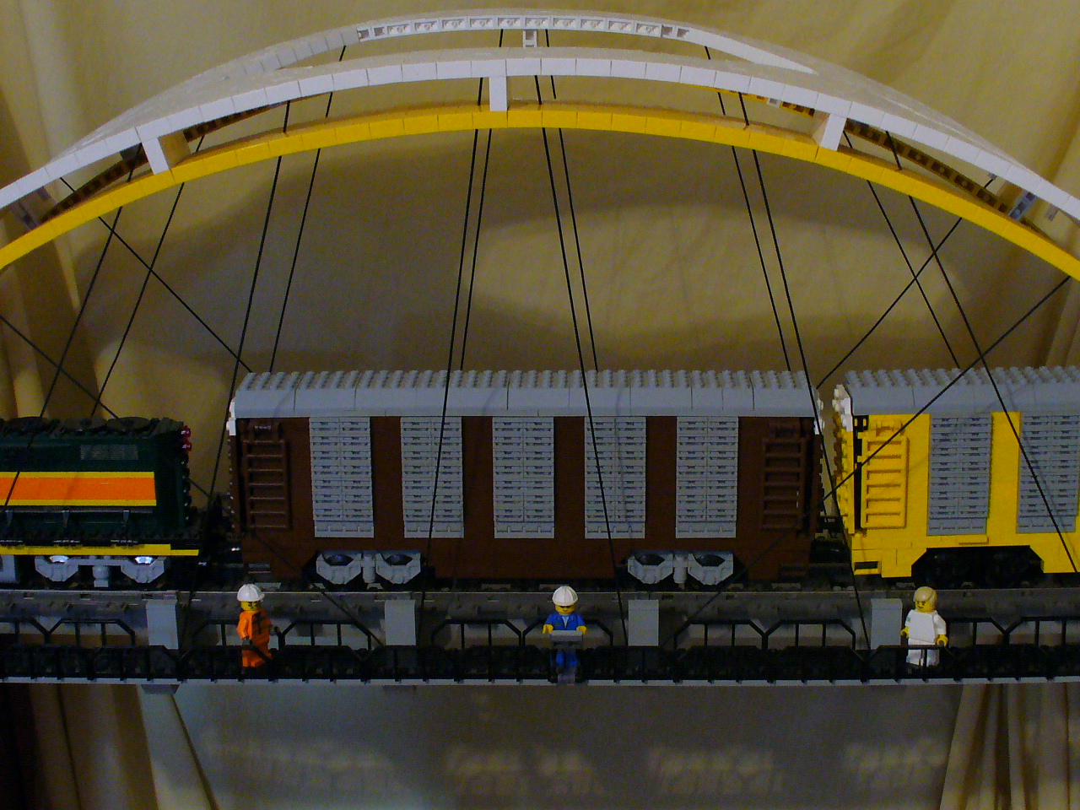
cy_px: 405
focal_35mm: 57
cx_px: 540
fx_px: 1778
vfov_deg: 25.7
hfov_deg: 33.8
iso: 200
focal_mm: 7
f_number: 2.9
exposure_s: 1/8
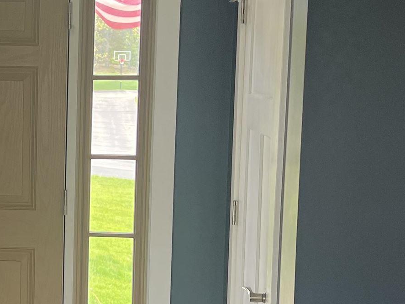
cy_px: 189
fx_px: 1053
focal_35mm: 90
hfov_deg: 21.0
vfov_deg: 16.4
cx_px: -2
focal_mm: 5.7
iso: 64
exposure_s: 1/126
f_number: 1.5
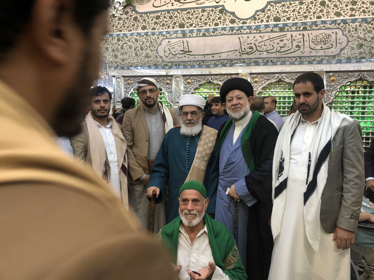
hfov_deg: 63.4
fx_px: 303
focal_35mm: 28
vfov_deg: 49.7
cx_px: 187
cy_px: 140
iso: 125
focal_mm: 4
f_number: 1.8
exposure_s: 1/100
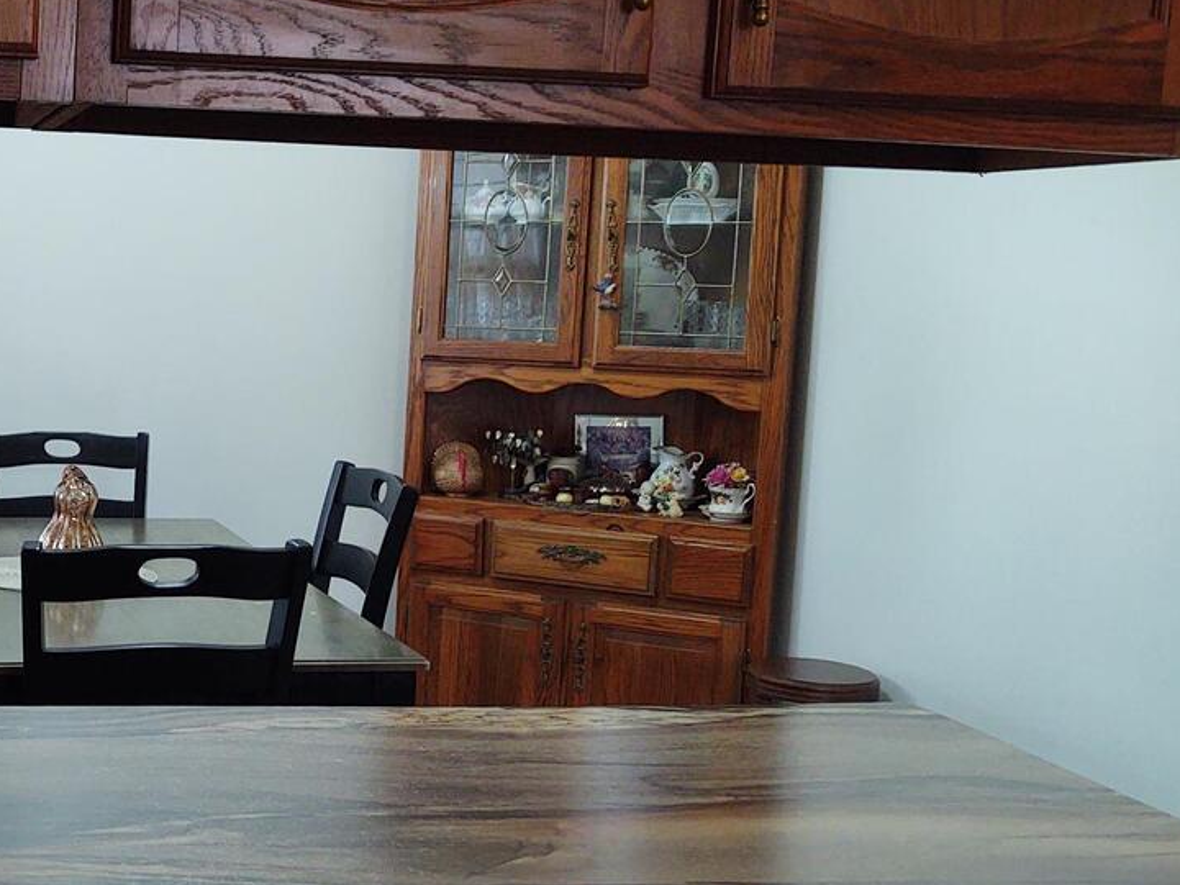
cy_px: 498
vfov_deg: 27.0
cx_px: 43
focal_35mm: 54
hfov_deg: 33.0
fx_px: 1841
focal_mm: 4.75
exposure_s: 1/60
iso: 300
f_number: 1.7
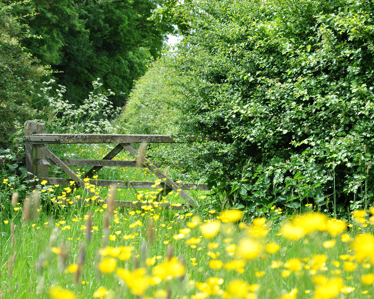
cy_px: 149
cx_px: 168
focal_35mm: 128
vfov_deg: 12.1
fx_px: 1412
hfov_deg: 15.1
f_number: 9
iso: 200
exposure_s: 1/125
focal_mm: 75
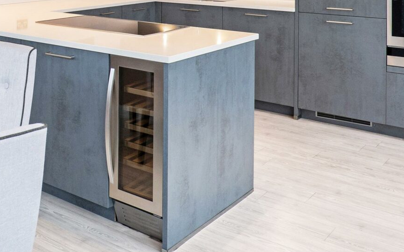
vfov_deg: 23.3
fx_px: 561
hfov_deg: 35.0
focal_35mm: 51
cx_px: -21
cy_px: -44
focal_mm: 16
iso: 800
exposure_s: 1/40
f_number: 8
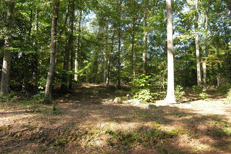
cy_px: 70
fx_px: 167
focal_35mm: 26
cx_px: 119
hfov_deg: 69.4
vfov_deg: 49.5
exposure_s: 1/69.7
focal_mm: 6.1
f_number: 3.2
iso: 50
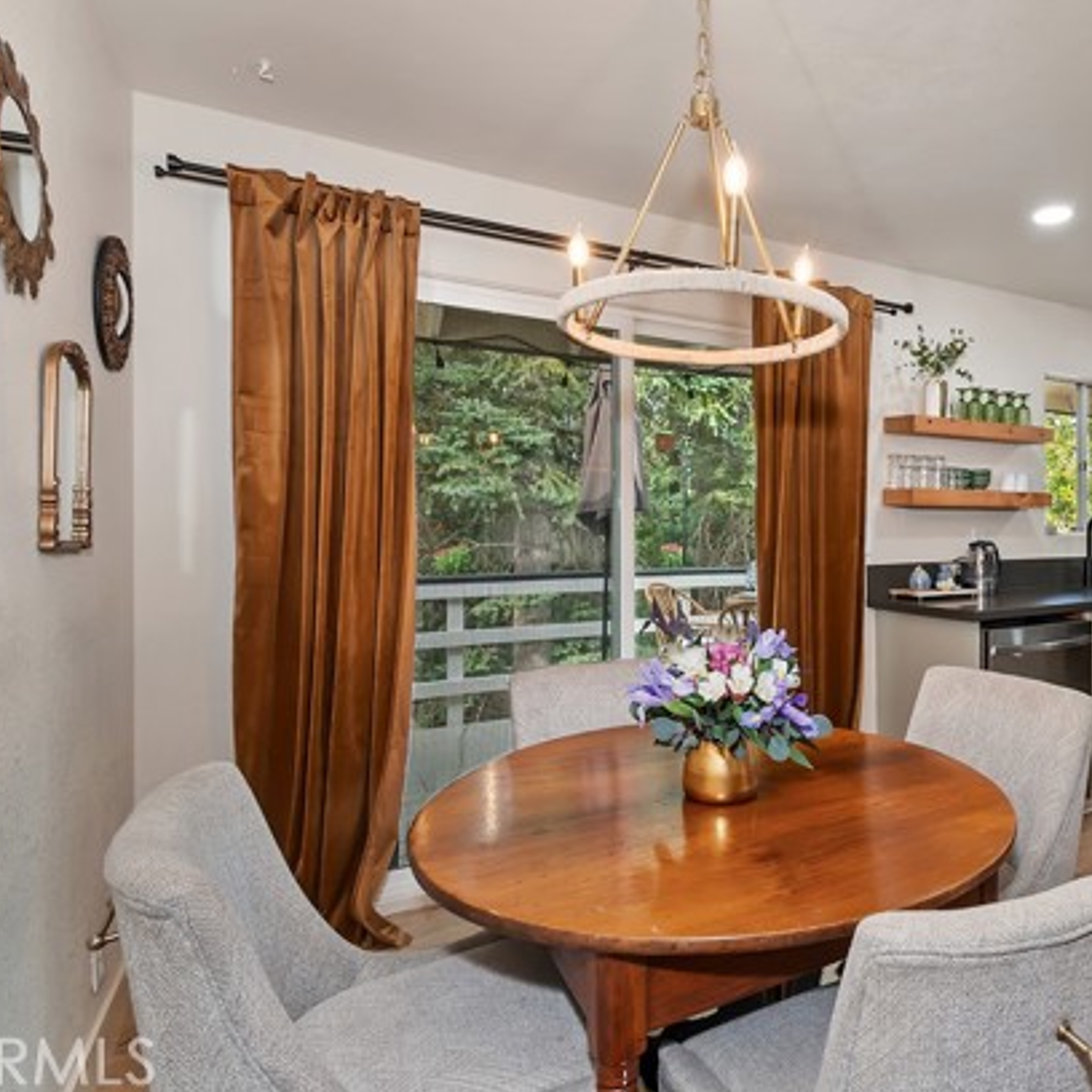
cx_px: 779
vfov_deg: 74.8
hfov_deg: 71.2
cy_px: 529
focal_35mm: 20
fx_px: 714
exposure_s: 1/30
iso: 400
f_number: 8
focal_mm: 10
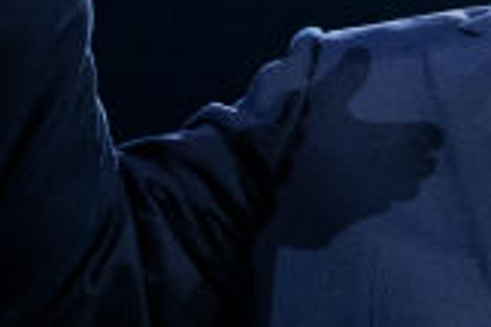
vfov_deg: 3.3
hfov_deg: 5.0
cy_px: 141
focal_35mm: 412
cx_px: 730
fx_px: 5619
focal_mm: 65
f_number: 2.8
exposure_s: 1/320
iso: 3200
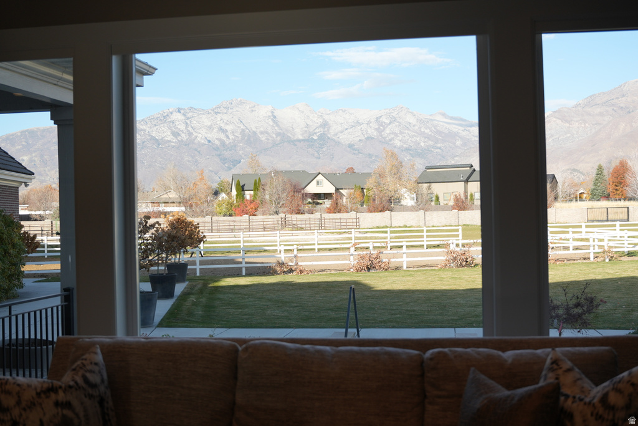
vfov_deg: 29.8
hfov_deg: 43.5
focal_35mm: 45
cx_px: 319
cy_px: 213
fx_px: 800
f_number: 2.8
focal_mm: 30.1
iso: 100
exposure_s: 1/640
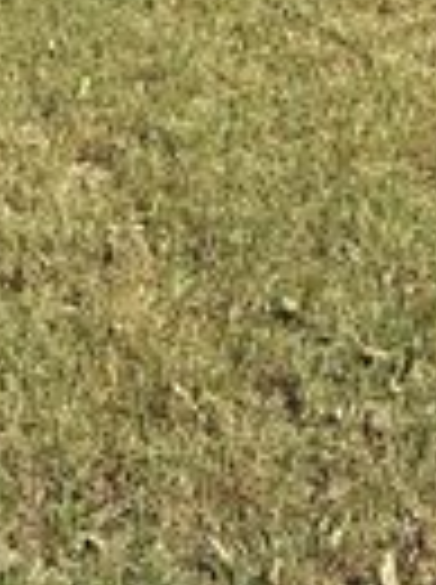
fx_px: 1213
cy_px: -515
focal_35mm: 72
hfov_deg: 20.4
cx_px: 261
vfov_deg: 19.2
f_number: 2.2
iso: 50
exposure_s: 1/2024
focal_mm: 2.22
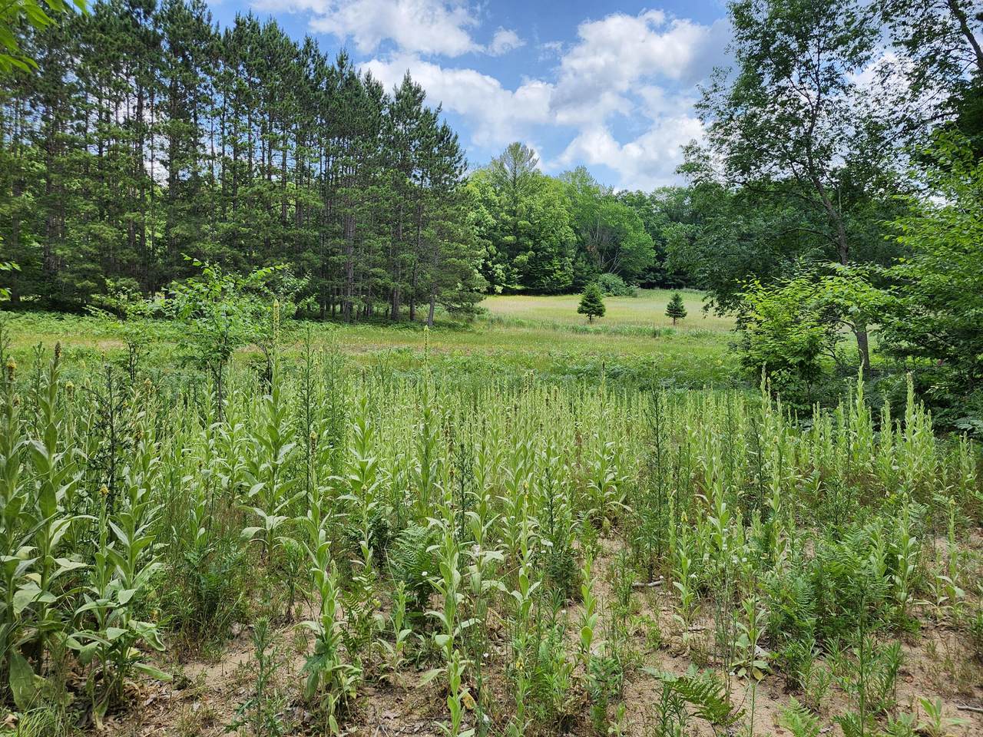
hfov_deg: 73.9
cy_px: 368
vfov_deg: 58.9
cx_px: 492
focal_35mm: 23
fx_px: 653
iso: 25
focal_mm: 5.54
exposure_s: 1/939
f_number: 1.8
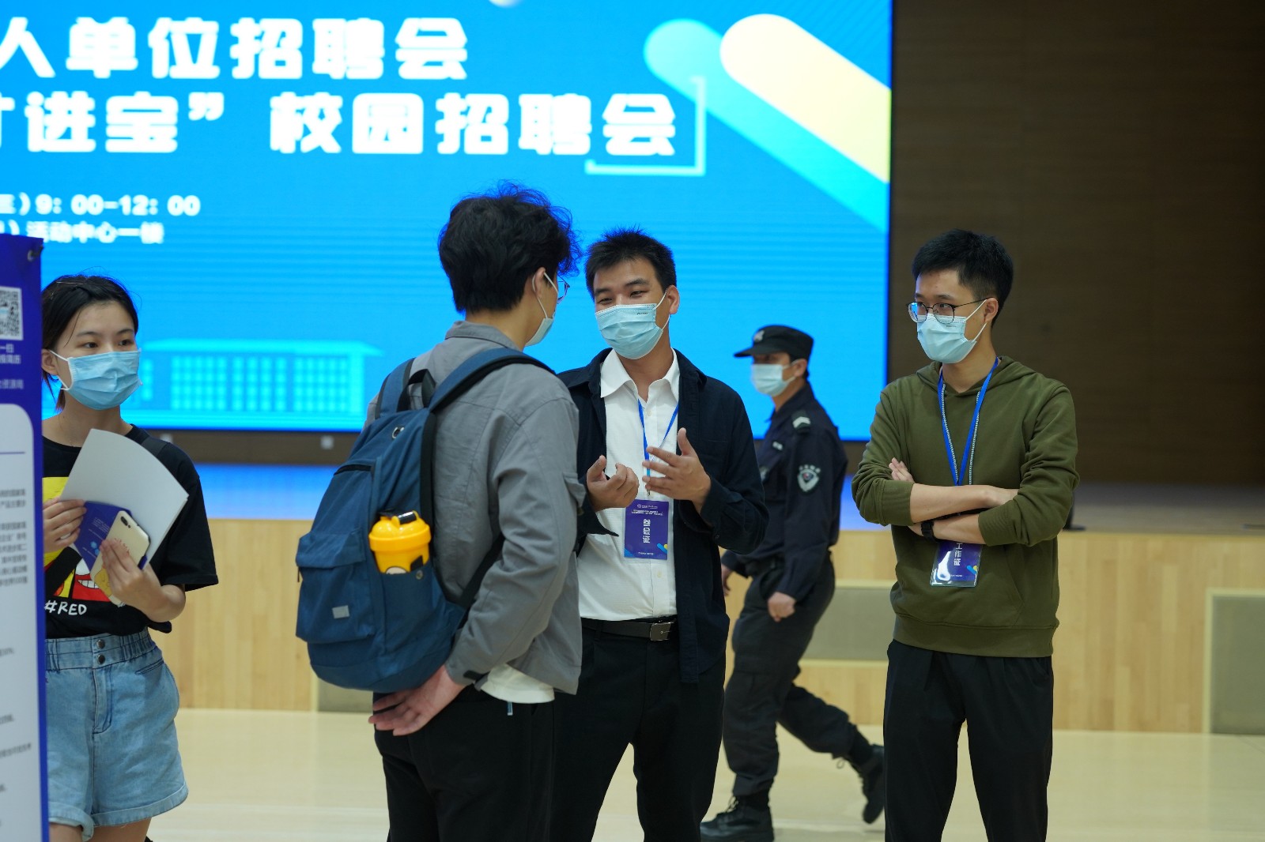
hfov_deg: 39.6
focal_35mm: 50
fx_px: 1756
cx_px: 632
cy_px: 421
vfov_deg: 27.0
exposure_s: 1/250
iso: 1250
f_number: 2.5
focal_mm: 50
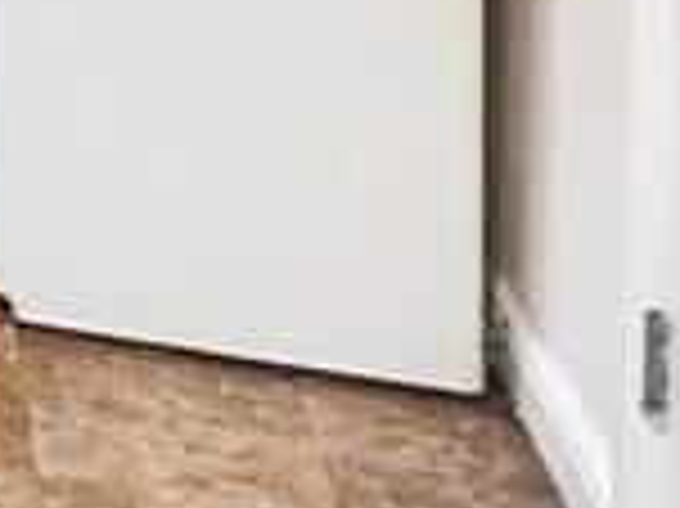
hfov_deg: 15.3
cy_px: -535
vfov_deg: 13.2
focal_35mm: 95
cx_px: -788
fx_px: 1865
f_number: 2.2
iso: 320
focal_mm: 2.22
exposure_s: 1/100
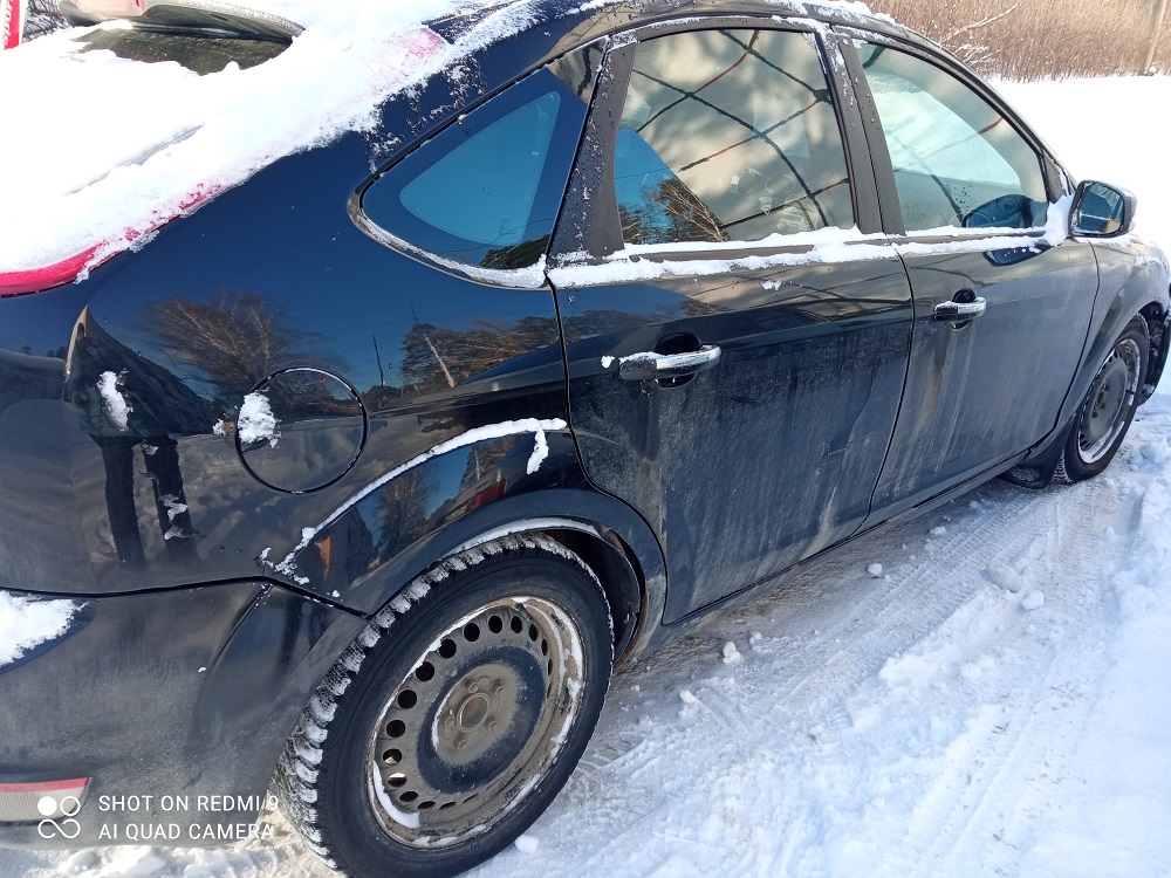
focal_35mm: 27
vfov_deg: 51.4
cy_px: 439
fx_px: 913
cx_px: 586
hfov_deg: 65.3
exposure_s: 1/171
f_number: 2.2
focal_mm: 3.79
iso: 114
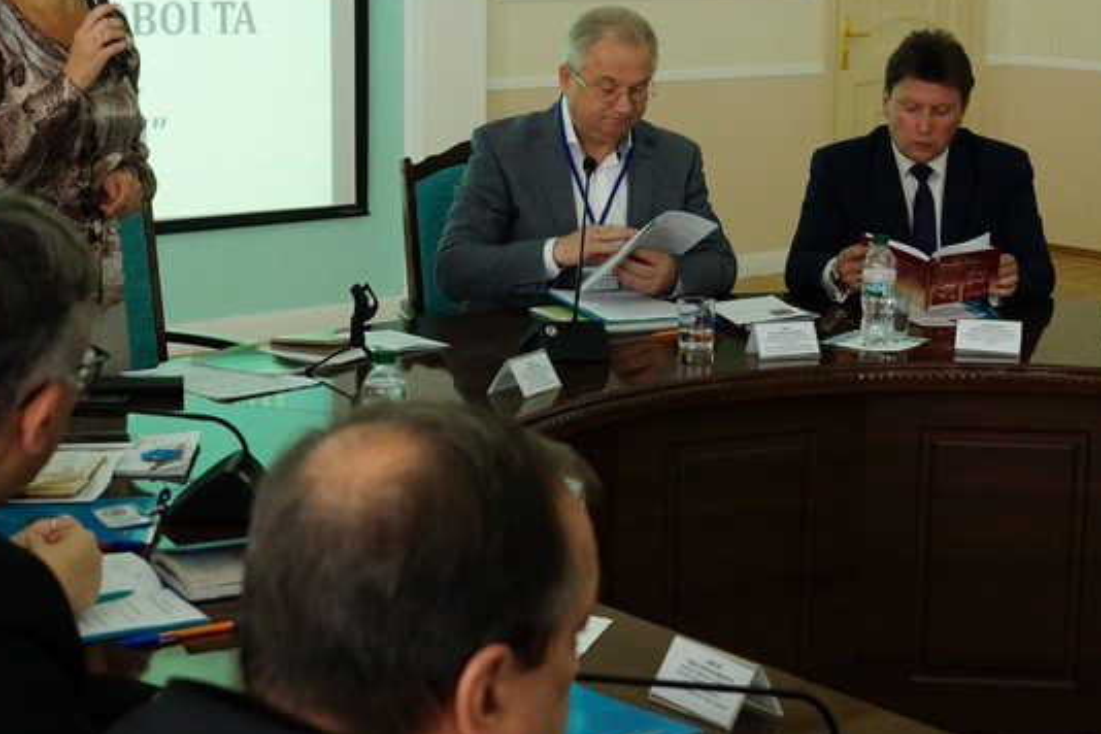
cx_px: 536
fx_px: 2110
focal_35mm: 69
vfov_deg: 19.7
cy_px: 311
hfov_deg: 29.2
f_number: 4
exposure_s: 1/60
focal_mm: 24
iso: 1000
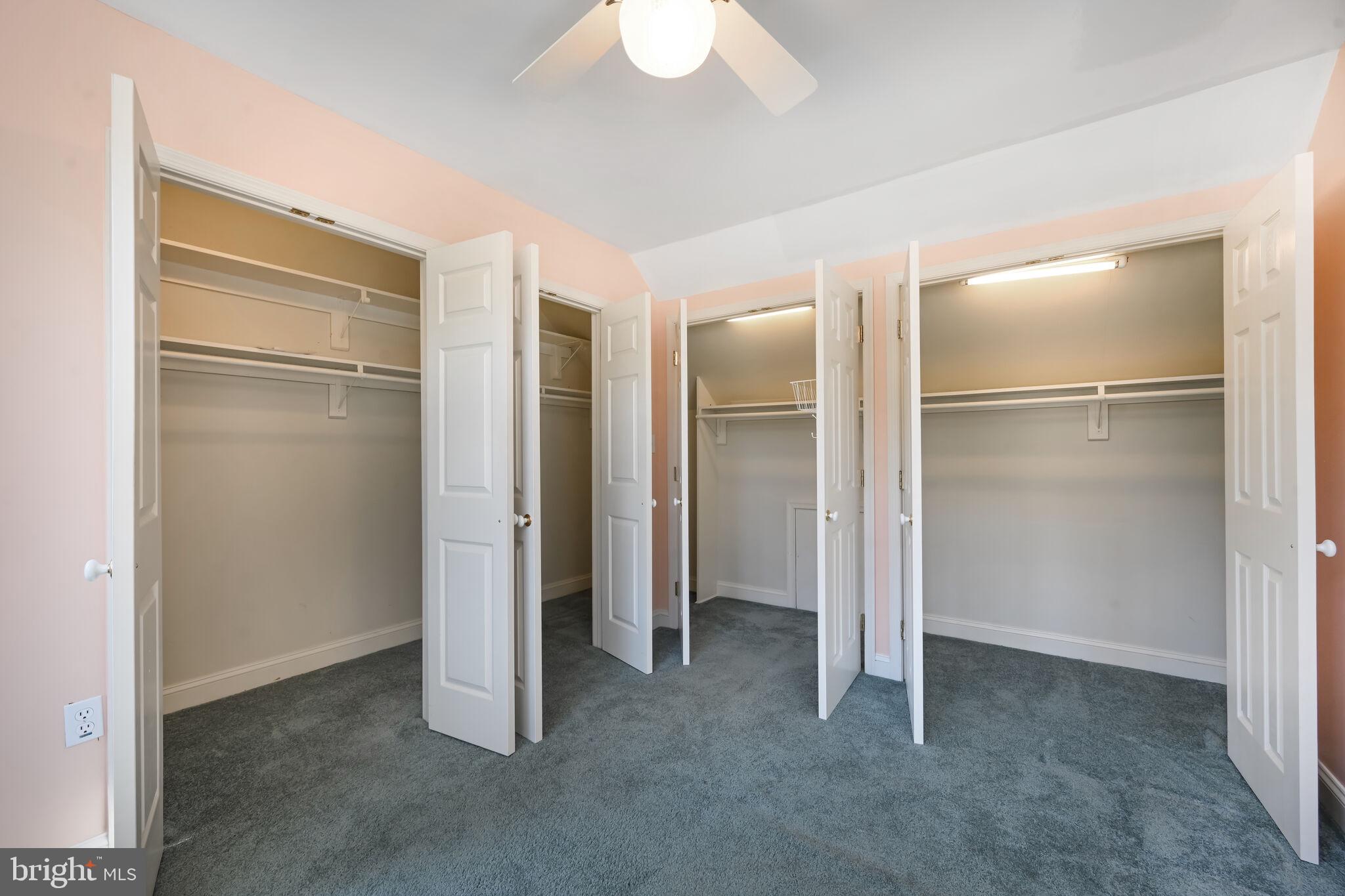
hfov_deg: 104.3
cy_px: 448
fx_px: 523
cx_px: 672
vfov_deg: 81.2
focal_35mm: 14
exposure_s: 1/5
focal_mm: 14
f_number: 9
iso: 200
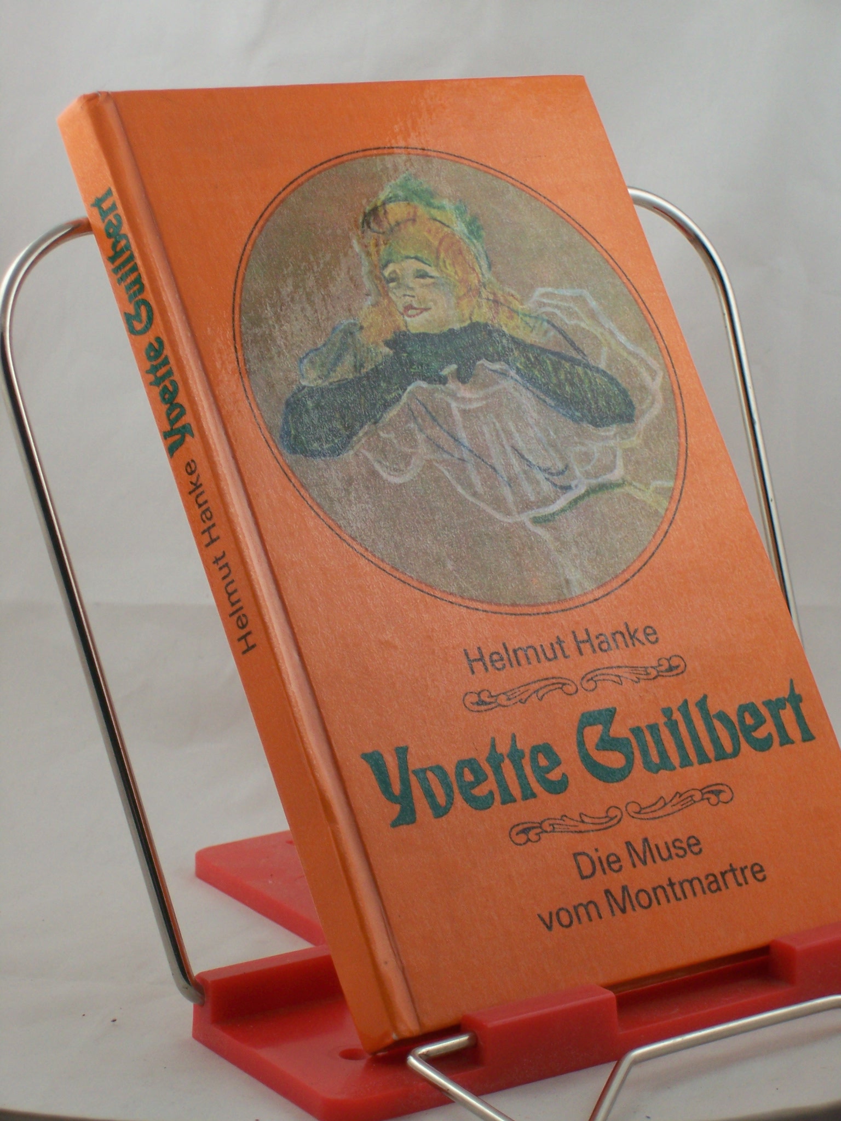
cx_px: 420
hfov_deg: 14.5
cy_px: 560
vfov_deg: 19.3
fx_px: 3304
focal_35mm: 102
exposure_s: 1/100
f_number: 4.6
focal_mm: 16.8
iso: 100
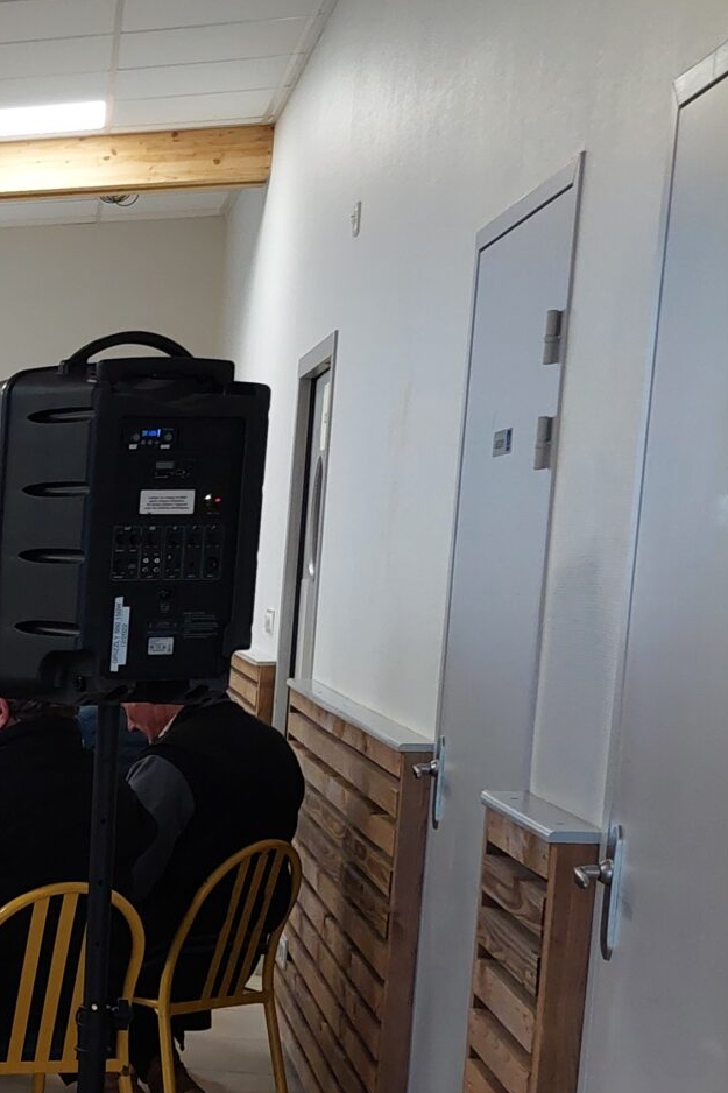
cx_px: -757
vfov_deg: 27.8
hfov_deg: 15.2
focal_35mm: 71
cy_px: 903
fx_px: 2154
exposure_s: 1/50
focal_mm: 5.23
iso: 160
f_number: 1.8
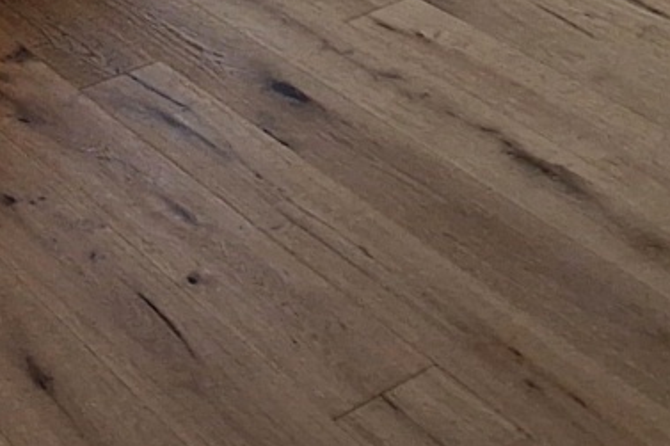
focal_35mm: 69
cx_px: -368
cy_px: -594
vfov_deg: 14.2
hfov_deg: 23.0
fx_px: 1284
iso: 125
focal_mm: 2.2
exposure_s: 1/50
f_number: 2.2
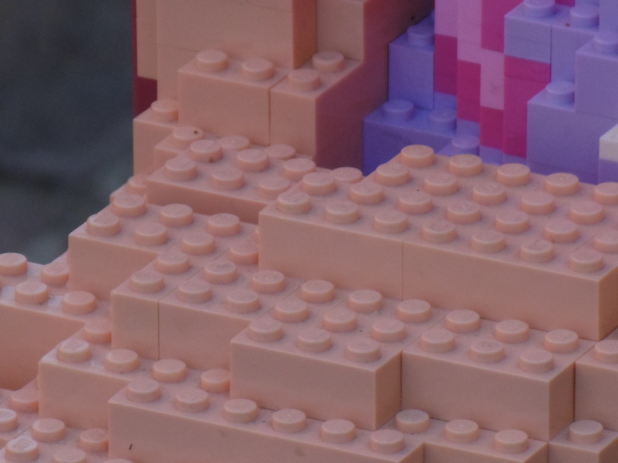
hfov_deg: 3.1
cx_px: 209
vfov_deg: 2.3
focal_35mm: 639
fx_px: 11406
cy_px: 379
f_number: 6.3
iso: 100
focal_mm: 51.6
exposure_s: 1/100
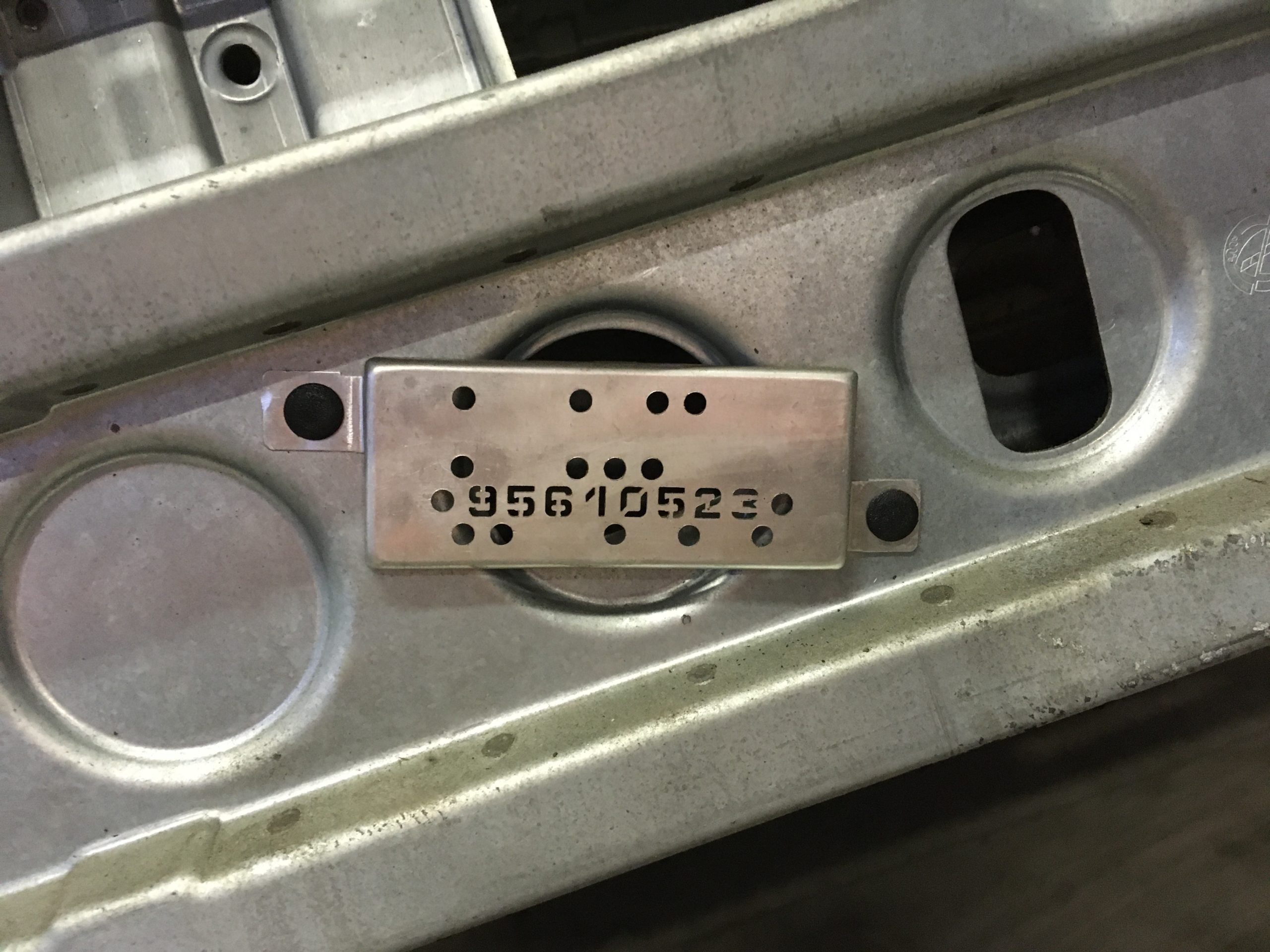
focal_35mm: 29
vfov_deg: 48.2
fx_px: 1064
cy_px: 476
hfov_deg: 61.7
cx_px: 635
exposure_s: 1/17
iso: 250
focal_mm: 4.15
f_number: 2.2
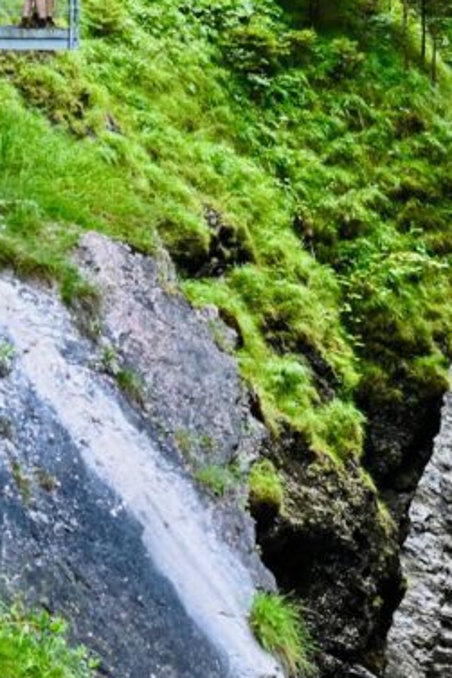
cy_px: 103
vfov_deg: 9.2
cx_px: 264
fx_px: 4185
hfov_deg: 6.2
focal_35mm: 222
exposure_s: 1/125
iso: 2500
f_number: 8
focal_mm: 76
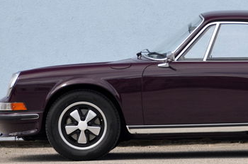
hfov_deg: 5.1
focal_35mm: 402
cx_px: 221
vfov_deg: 3.4
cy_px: 100
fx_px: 2764
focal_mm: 122
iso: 200
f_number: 6.3
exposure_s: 1/160
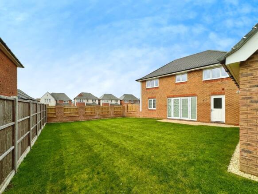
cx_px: 129
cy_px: 97
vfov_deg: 85.7
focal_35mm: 14
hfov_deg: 102.0
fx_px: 104
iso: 50
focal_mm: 2.22
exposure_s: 1/1034
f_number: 2.2
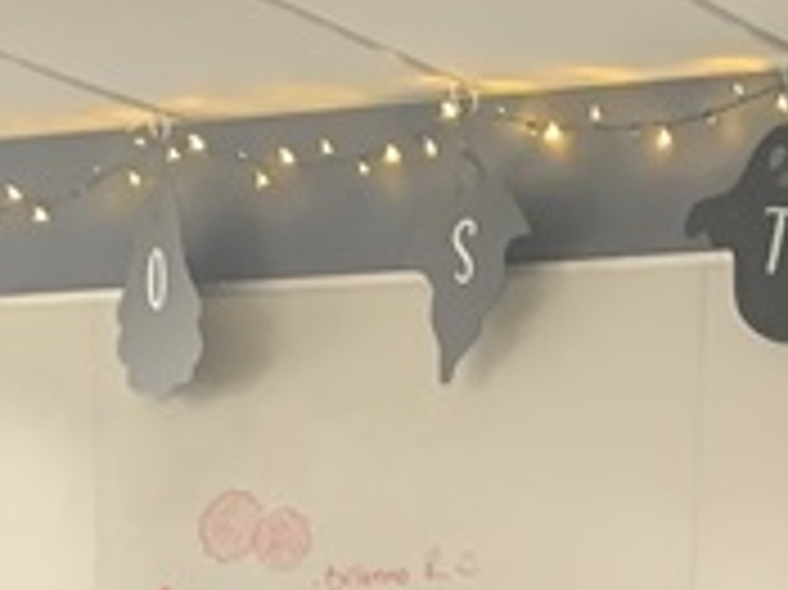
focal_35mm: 152
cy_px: 1716
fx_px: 3458
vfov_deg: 8.4
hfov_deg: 13.0
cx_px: 446
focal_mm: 4.25
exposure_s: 1/60
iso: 160
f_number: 1.8
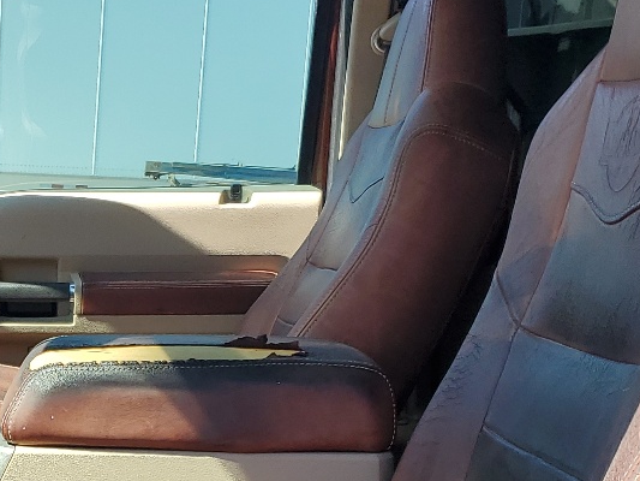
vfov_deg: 18.3
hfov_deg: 24.2
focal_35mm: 78
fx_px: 1442
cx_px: 38
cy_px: 501
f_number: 1.5
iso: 50
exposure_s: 1/833
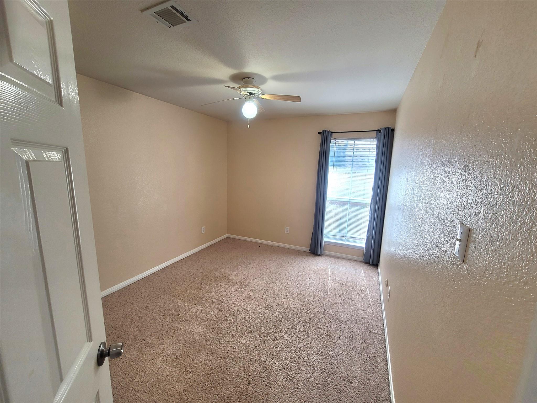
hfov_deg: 106.2
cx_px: 268
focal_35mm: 13
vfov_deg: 89.9
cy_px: 202
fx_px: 202
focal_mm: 2.2
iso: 100
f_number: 2.2
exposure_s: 1/60.2
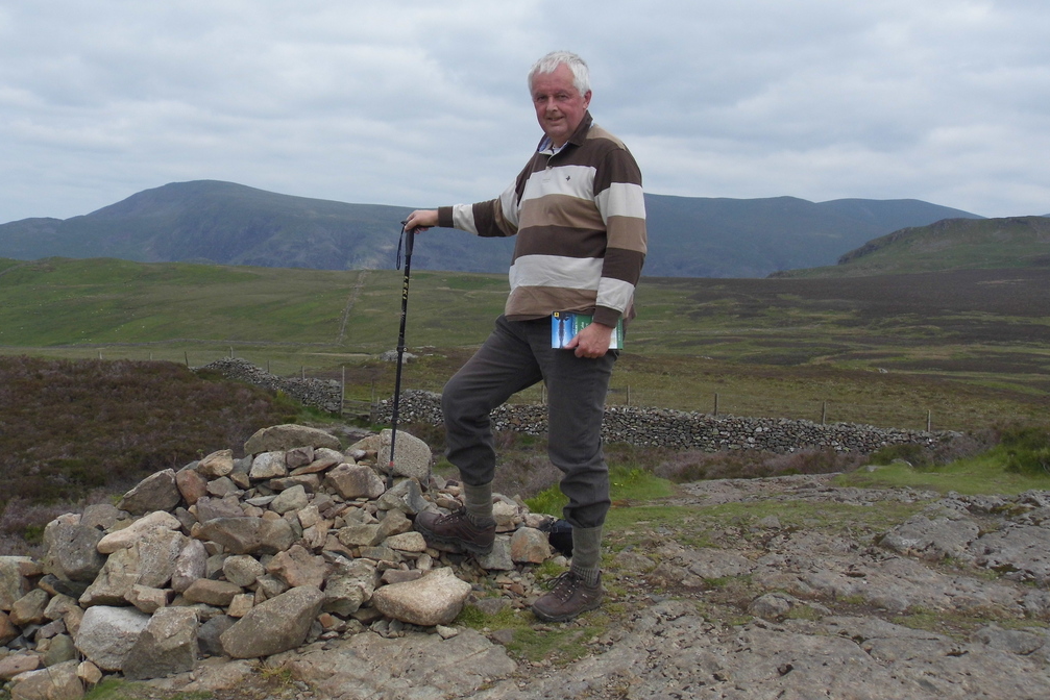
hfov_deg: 51.9
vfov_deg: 35.9
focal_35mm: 37
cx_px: 523
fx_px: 1079
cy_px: 325
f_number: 8.3
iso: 100
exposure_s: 1/250
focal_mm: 6.3
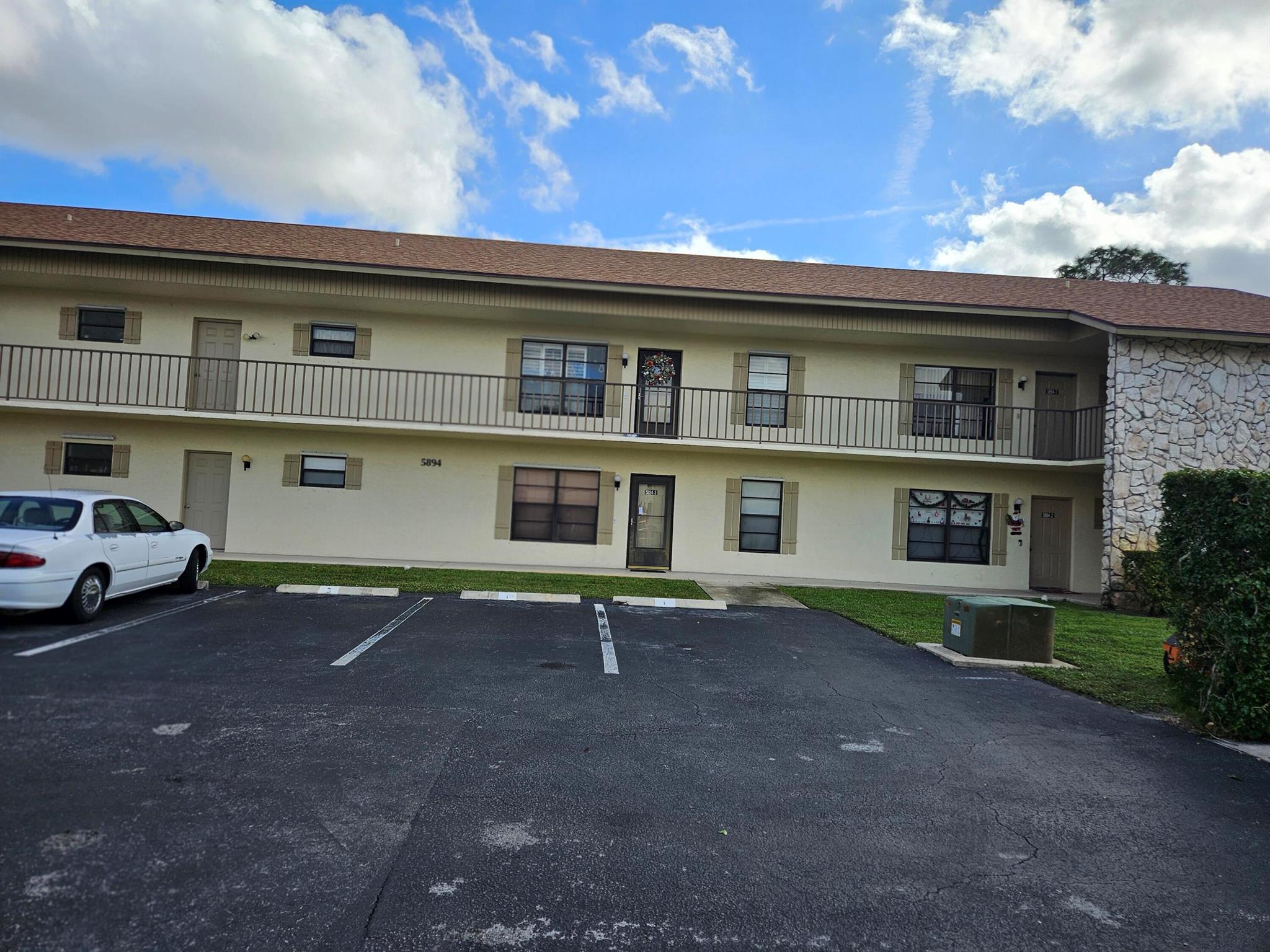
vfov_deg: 58.9
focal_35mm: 23
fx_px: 844
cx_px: 635
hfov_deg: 73.9
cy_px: 476
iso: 25
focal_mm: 5.4
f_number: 1.8
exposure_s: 1/1834
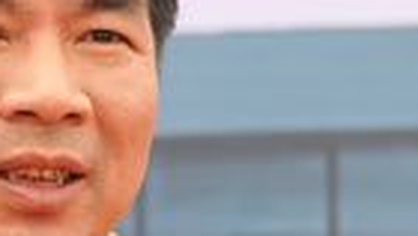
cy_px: 284
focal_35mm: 1141
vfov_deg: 1.1
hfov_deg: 1.9
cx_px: 164
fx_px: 12656
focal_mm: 170
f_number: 5.6
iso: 220
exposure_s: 1/160
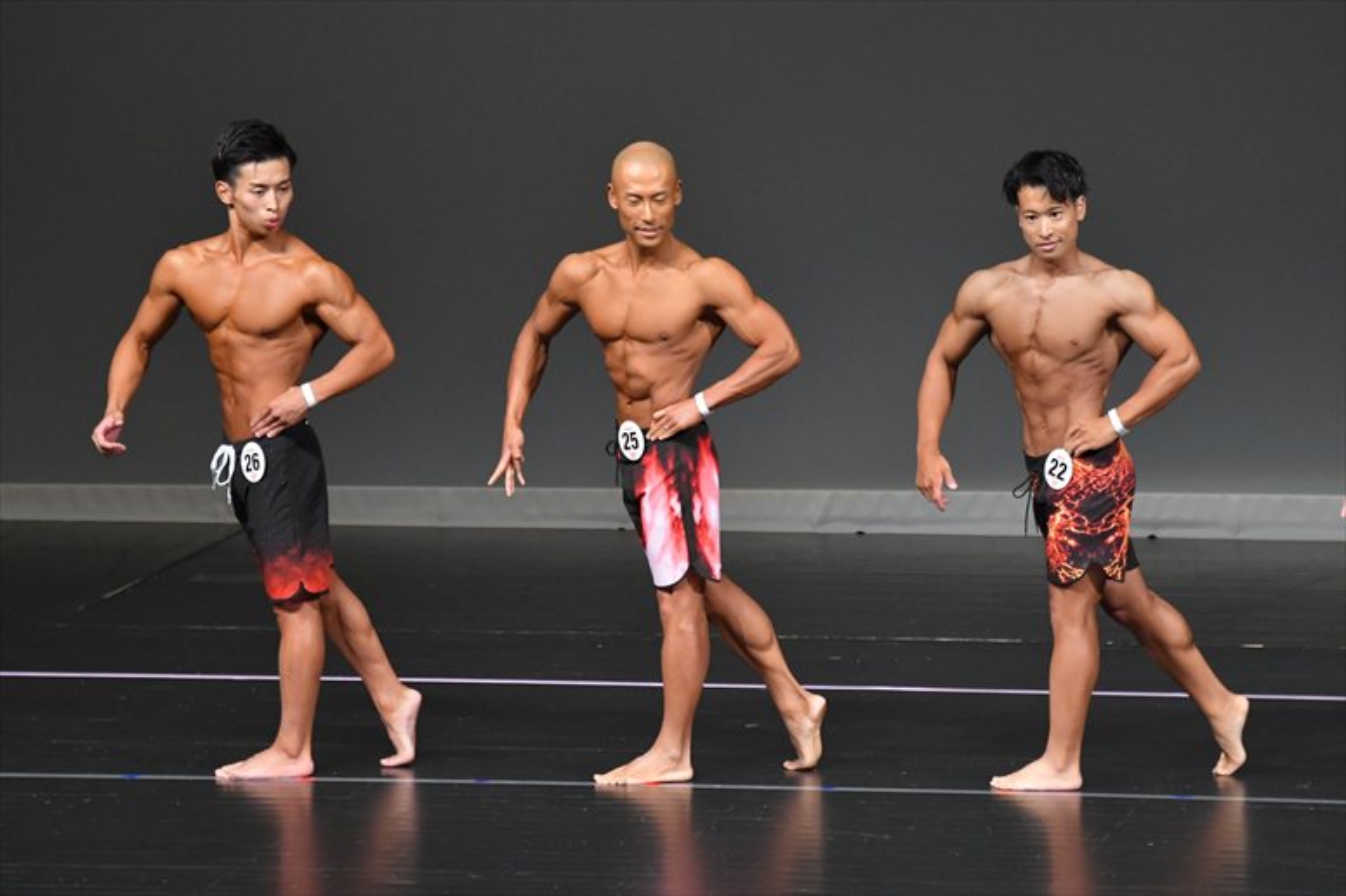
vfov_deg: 4.6
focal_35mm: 300
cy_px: 448
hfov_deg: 6.9
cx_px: 673
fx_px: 11211
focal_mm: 200
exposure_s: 1/400
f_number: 5.6
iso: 4000
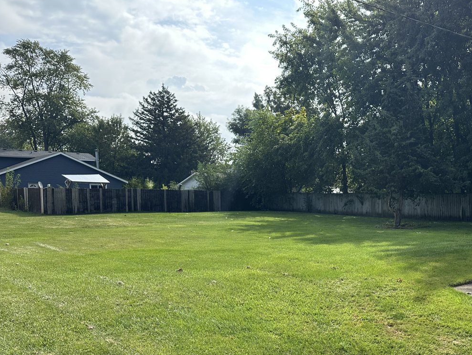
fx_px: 477
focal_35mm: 35
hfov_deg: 51.7
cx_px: 313
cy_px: 229
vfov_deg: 40.3
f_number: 1.78
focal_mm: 6.86
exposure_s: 1/3058
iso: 80
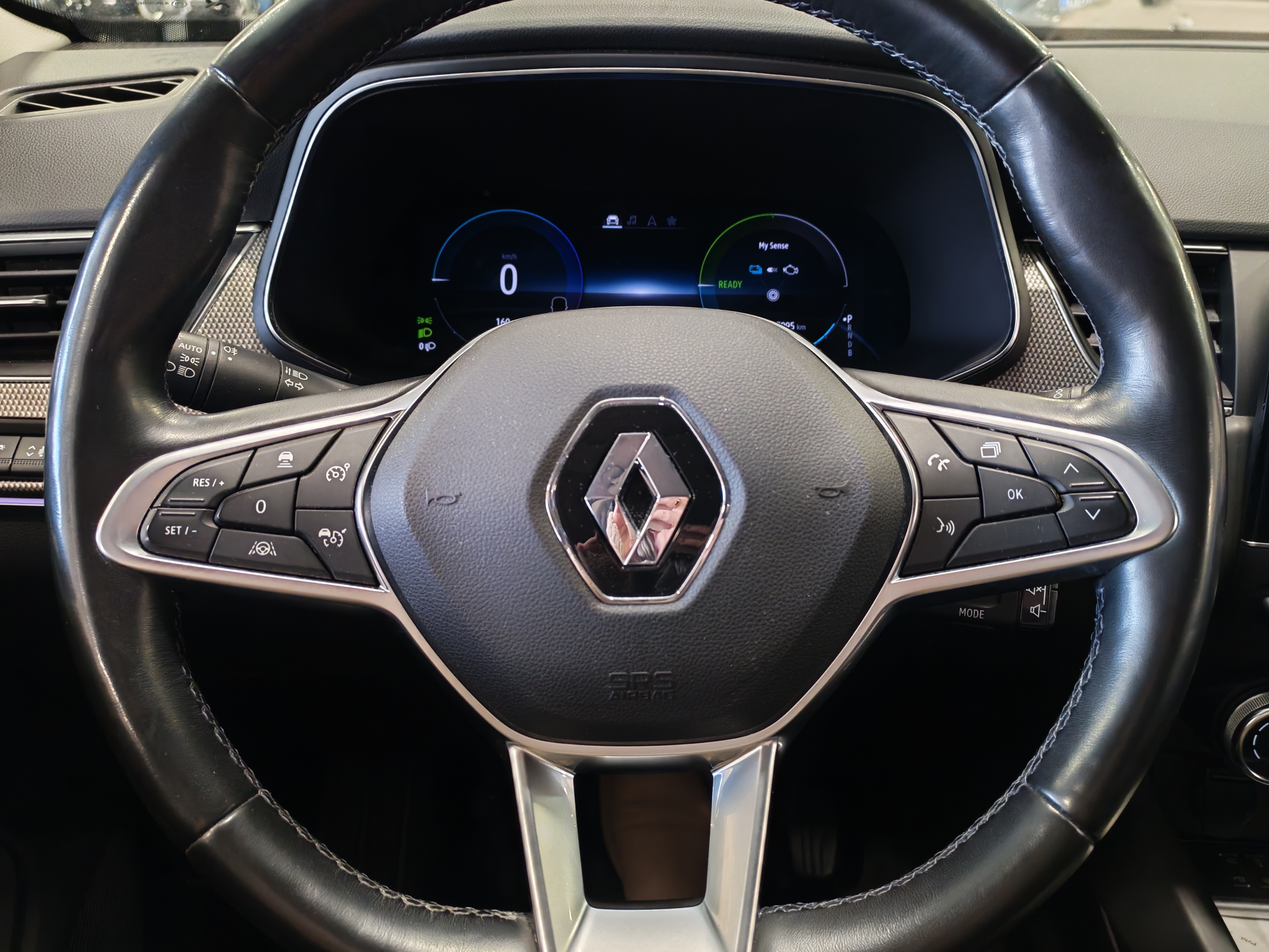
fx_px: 1210
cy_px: 476
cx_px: 634
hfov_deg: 55.4
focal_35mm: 33
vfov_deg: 42.9
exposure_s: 1/50
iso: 800
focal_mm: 6.12
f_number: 1.9
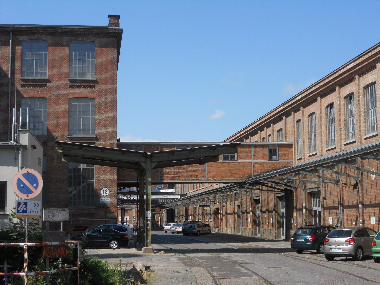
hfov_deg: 29.8
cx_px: 190
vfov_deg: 22.6
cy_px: 142
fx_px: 714
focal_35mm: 65
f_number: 5.3
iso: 80
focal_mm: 11.7
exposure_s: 1/500
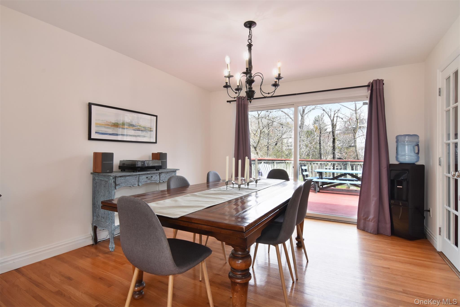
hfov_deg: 95.0
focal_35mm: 16
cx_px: 230
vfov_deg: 72.0
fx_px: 211
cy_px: 154
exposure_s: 1/100
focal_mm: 11
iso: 640
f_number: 11
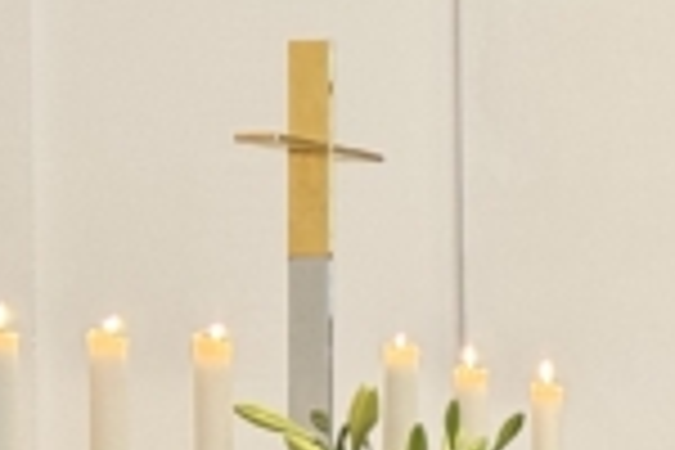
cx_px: 1505
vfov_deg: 5.8
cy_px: 520
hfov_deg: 8.2
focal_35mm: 234
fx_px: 4387
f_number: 1.78
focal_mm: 6.76
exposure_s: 1/50
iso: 125
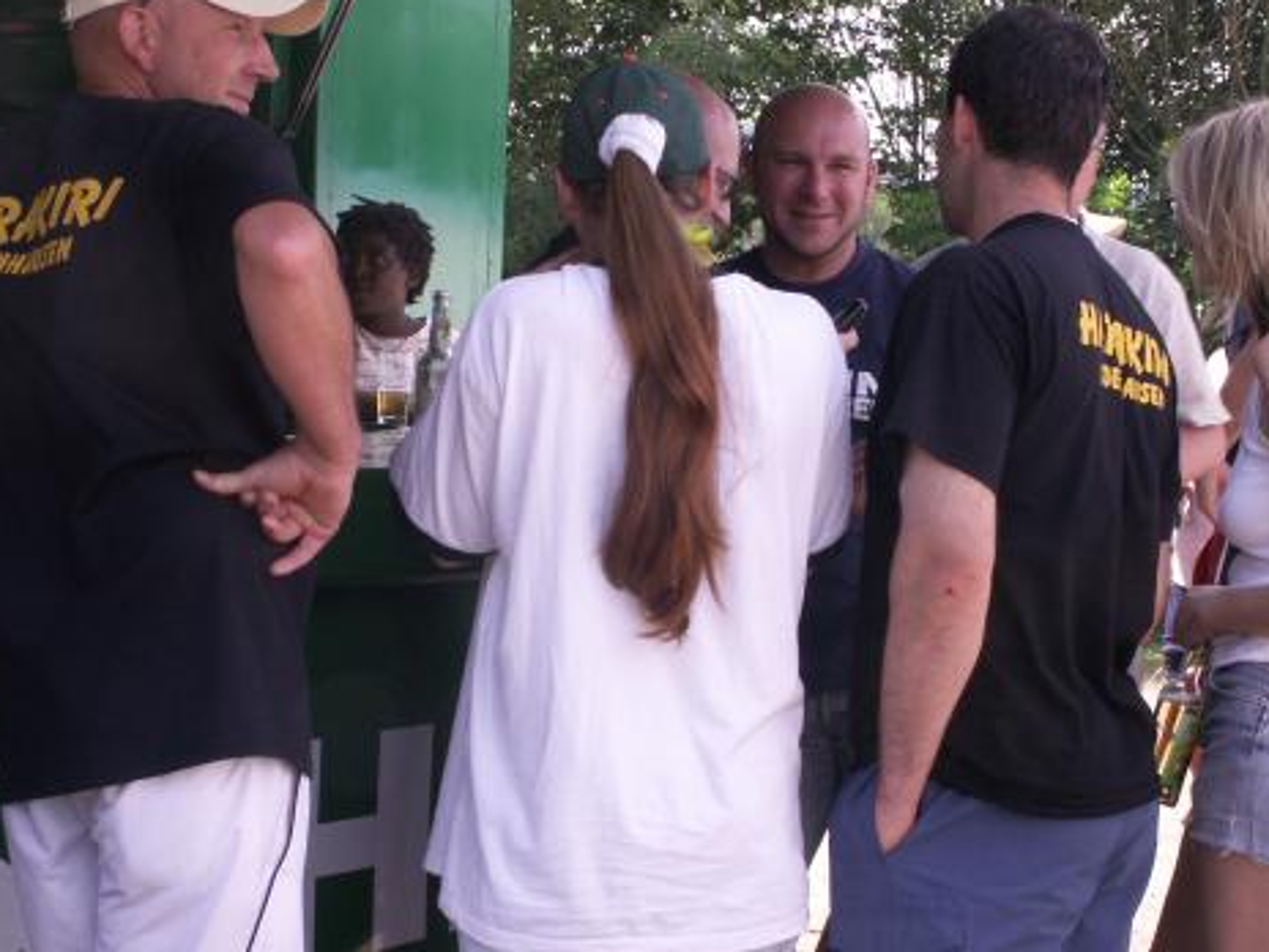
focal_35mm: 80
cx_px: 624
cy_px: 427
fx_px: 2933
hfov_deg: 24.4
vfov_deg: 18.4
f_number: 5.6
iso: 50
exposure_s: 1/100
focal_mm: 9.7
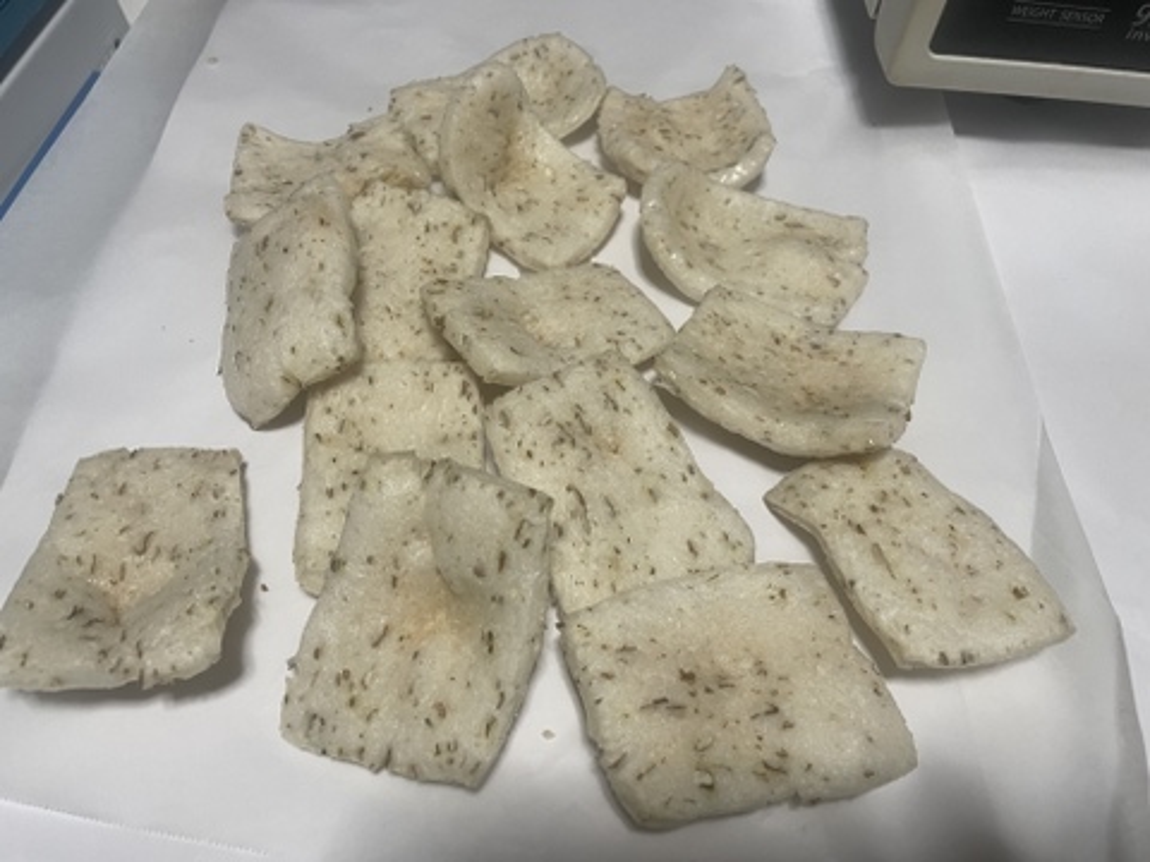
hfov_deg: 67.3
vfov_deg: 53.1
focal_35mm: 26
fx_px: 864
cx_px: 575
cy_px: 431
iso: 100
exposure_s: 1/50
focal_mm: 4.2
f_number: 1.6
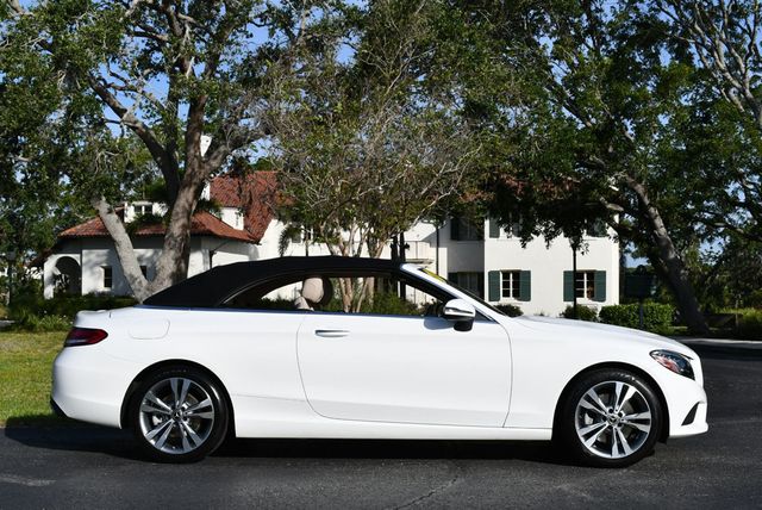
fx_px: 1017
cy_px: 255
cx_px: 381
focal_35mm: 48
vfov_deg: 28.1
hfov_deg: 41.1
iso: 100
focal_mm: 24
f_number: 9
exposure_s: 1/320
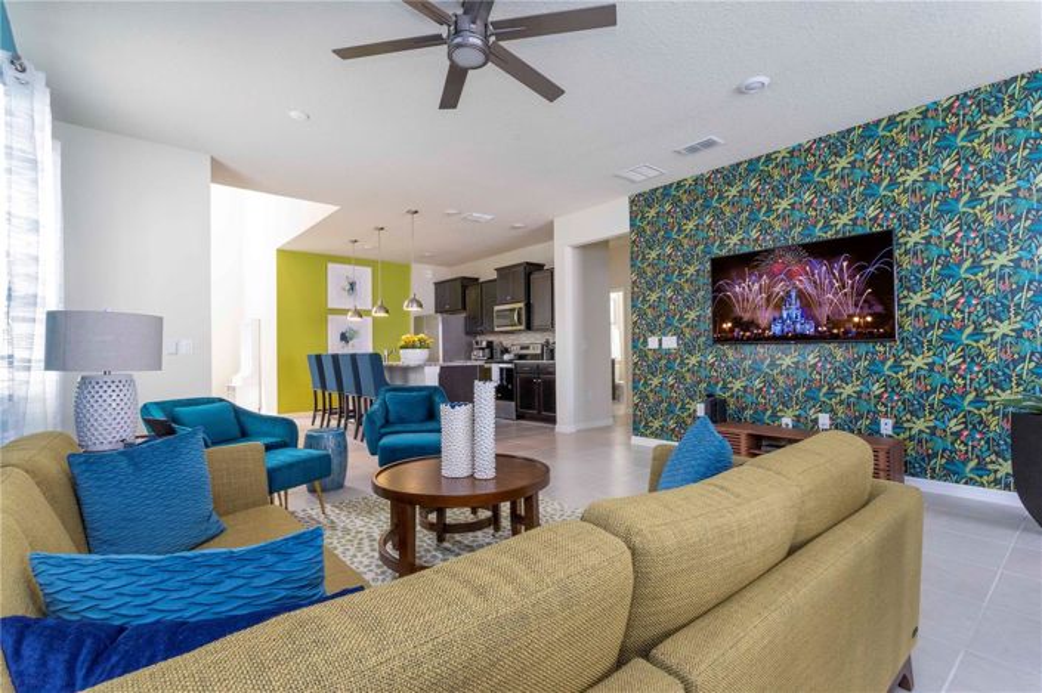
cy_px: 346
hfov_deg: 93.3
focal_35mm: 17
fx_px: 492
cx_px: 521
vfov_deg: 70.4
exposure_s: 1/13
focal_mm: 17
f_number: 11
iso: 1250
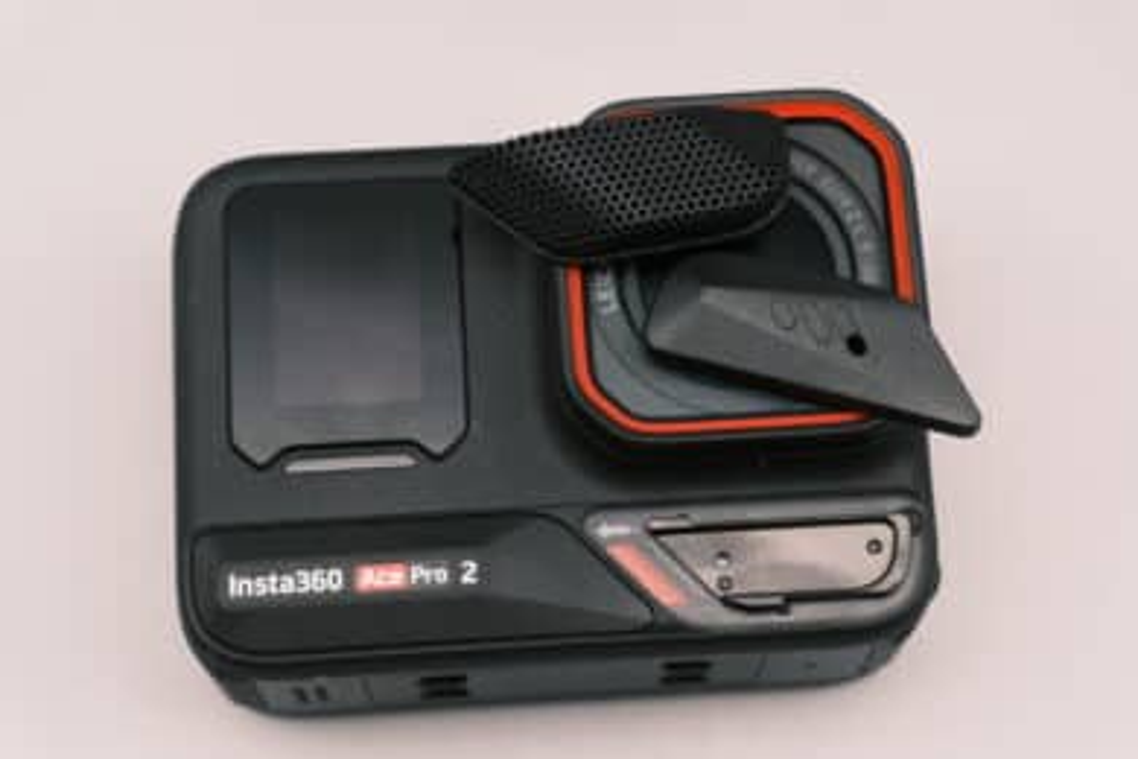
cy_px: 380
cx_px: 569
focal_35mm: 75
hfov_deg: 27.0
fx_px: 2371
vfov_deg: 18.2
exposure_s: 1/150
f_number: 7.1
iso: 1000
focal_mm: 50
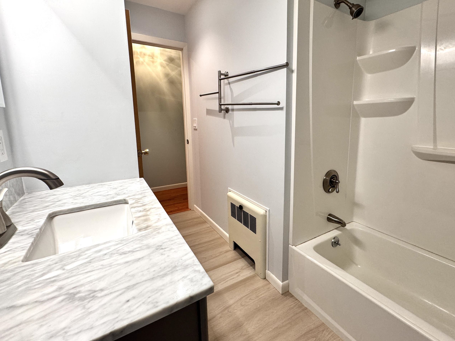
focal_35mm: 17
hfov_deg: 90.8
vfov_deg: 74.6
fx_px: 223
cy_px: 155
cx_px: 249
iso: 160
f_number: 2.2
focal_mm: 2.22
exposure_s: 1/60
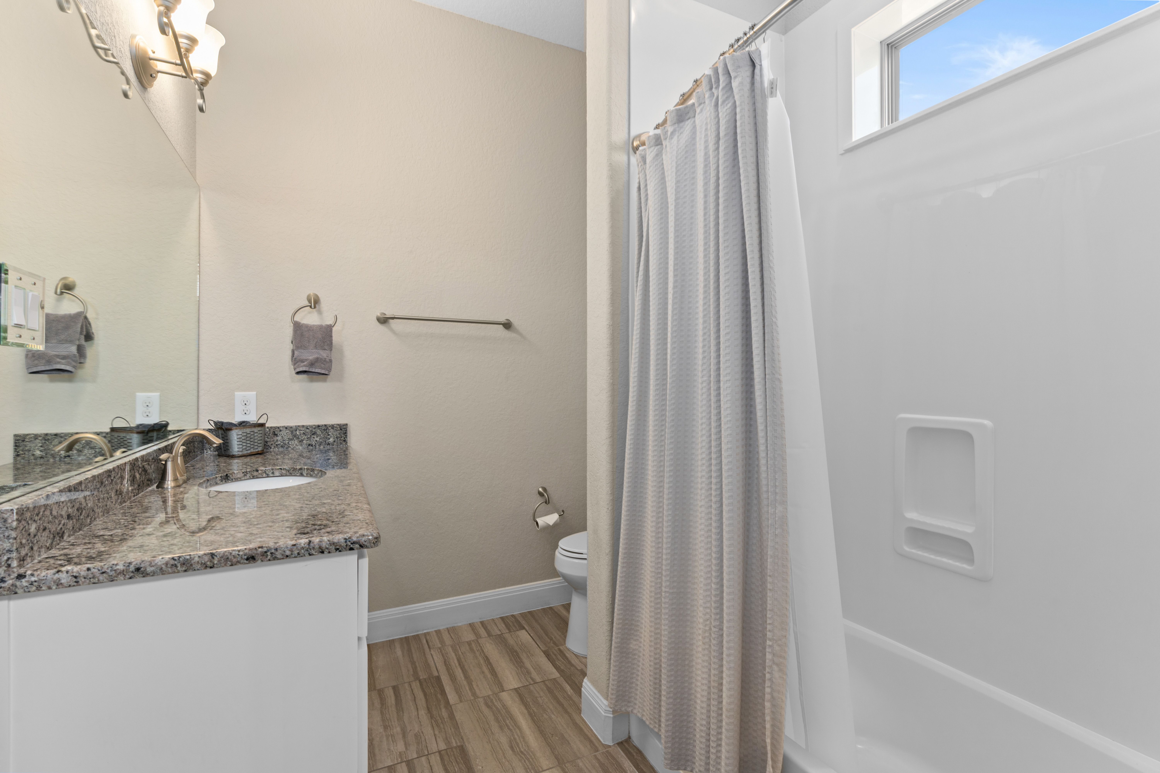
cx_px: 580
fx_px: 516
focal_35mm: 16
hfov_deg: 96.7
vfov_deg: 73.7
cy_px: 386
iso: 320
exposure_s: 1/10
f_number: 7.1
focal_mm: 16
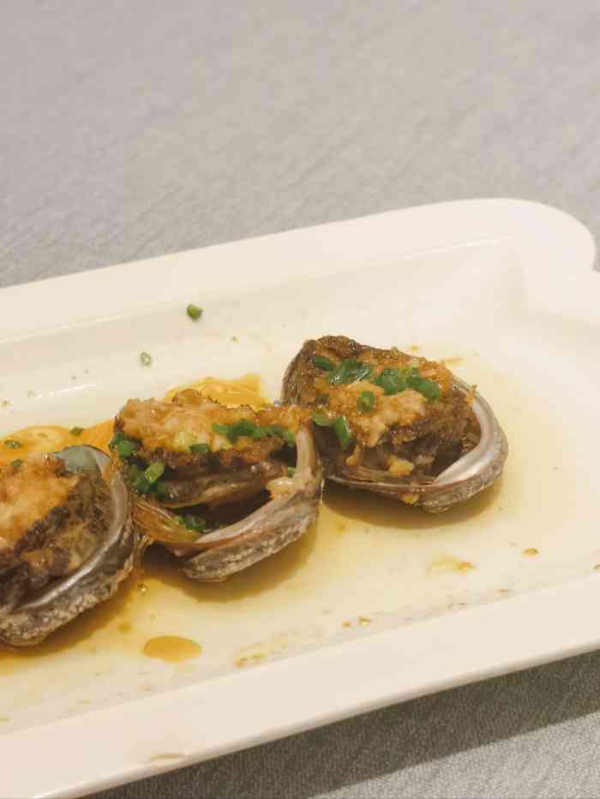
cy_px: 400
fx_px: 1756
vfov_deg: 25.7
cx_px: 300
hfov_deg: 19.4
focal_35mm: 76
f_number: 4
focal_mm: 6.67
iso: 250
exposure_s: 1/100
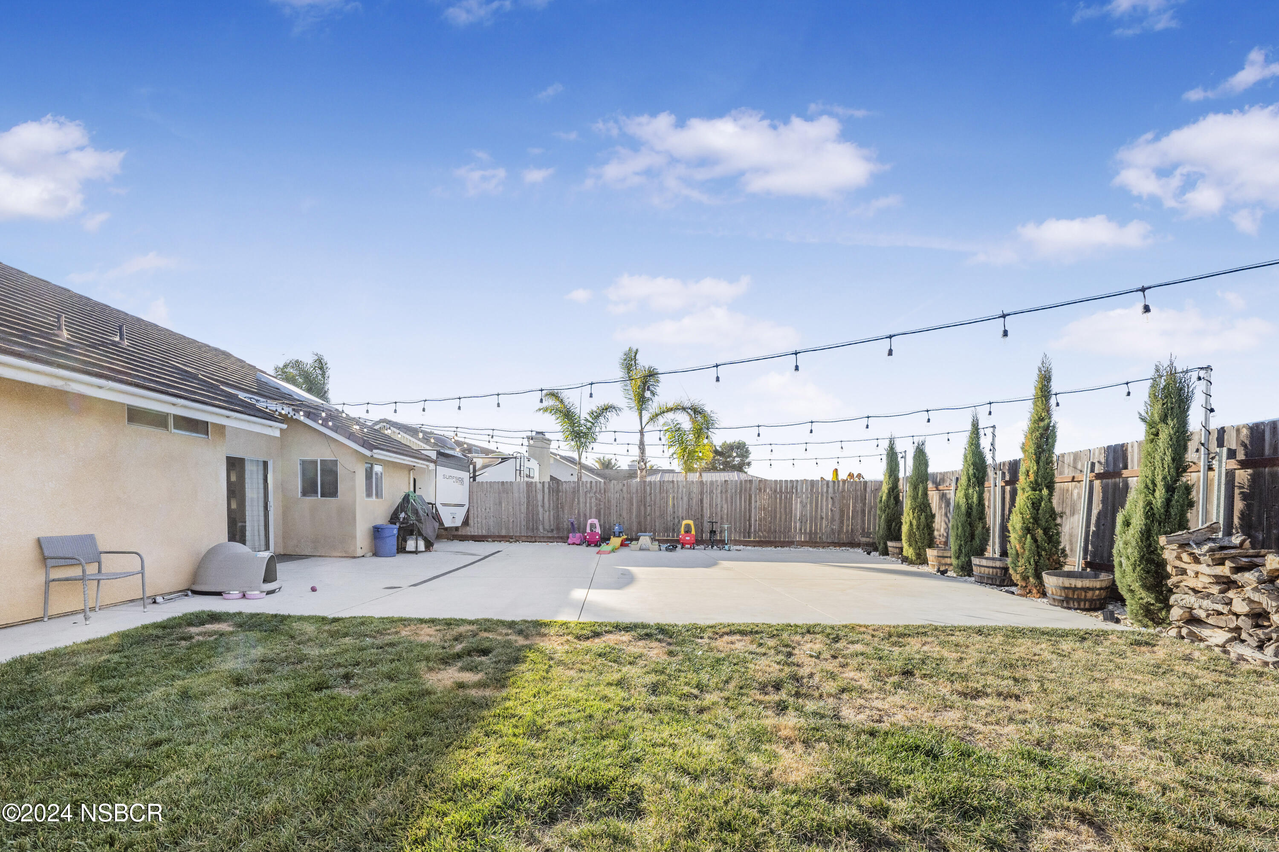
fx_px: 426
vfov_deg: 90.0
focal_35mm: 12
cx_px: 640
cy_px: 426
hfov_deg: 112.6
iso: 1250
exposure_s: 1/1600
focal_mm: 12
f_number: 8
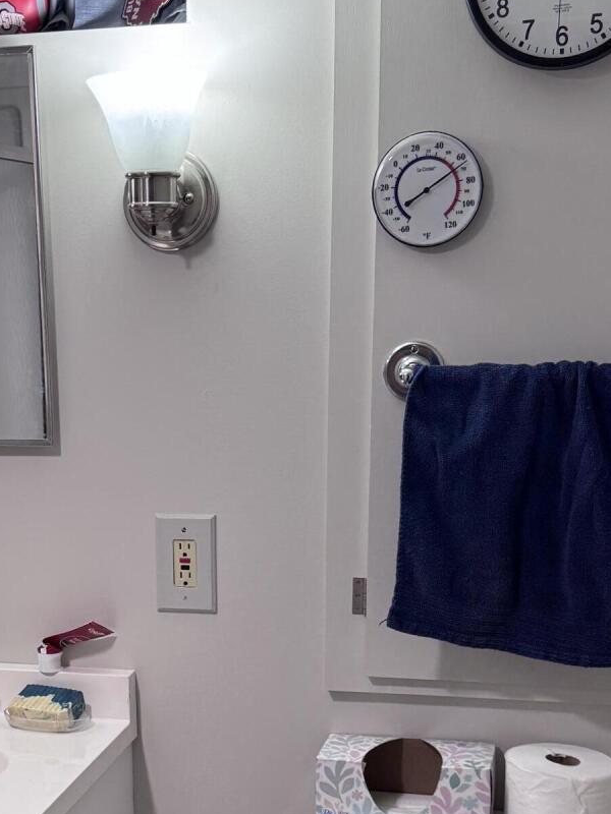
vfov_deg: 31.3
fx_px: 1412
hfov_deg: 24.2
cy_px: 665
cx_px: 171
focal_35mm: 60
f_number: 1.78
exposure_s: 1/120
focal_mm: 6.76
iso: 160
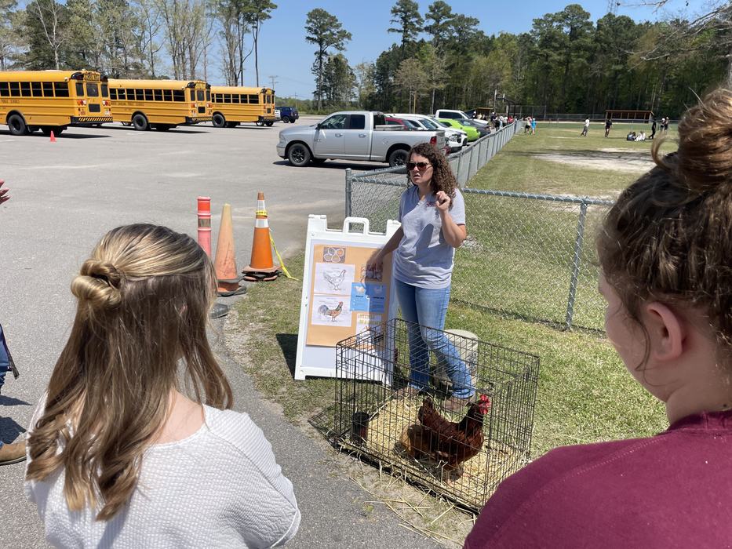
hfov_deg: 67.3
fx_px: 550
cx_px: 366
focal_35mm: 26
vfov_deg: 53.1
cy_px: 274
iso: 32
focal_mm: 4.2
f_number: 1.6
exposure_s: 1/4464
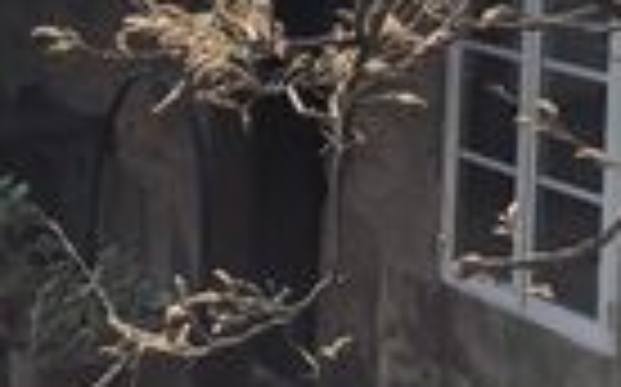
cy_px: -54
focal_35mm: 129
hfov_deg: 15.5
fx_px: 2181
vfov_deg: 10.0
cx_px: -166
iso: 20
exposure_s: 1/800
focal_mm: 3.99
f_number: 1.8
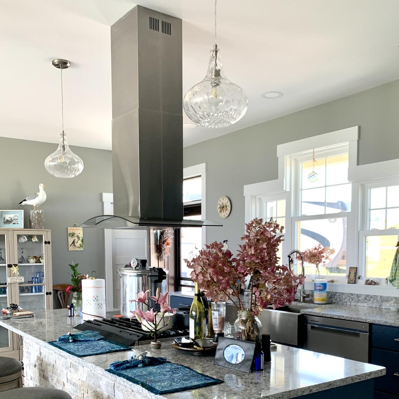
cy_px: 292
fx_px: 469
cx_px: 196
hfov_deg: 46.0
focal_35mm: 36
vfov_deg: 44.7
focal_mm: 4.25
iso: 80
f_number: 1.8
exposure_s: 1/121
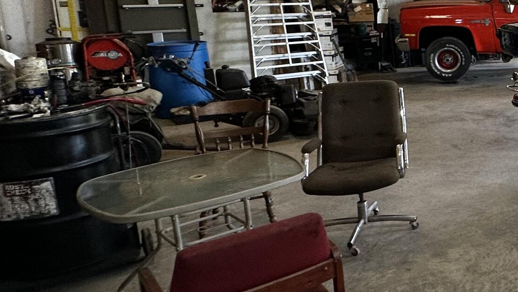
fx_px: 563
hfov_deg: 36.4
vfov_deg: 28.7
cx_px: 641
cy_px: 81
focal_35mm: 41
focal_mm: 2.22
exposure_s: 1/120
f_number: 2.2
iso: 100
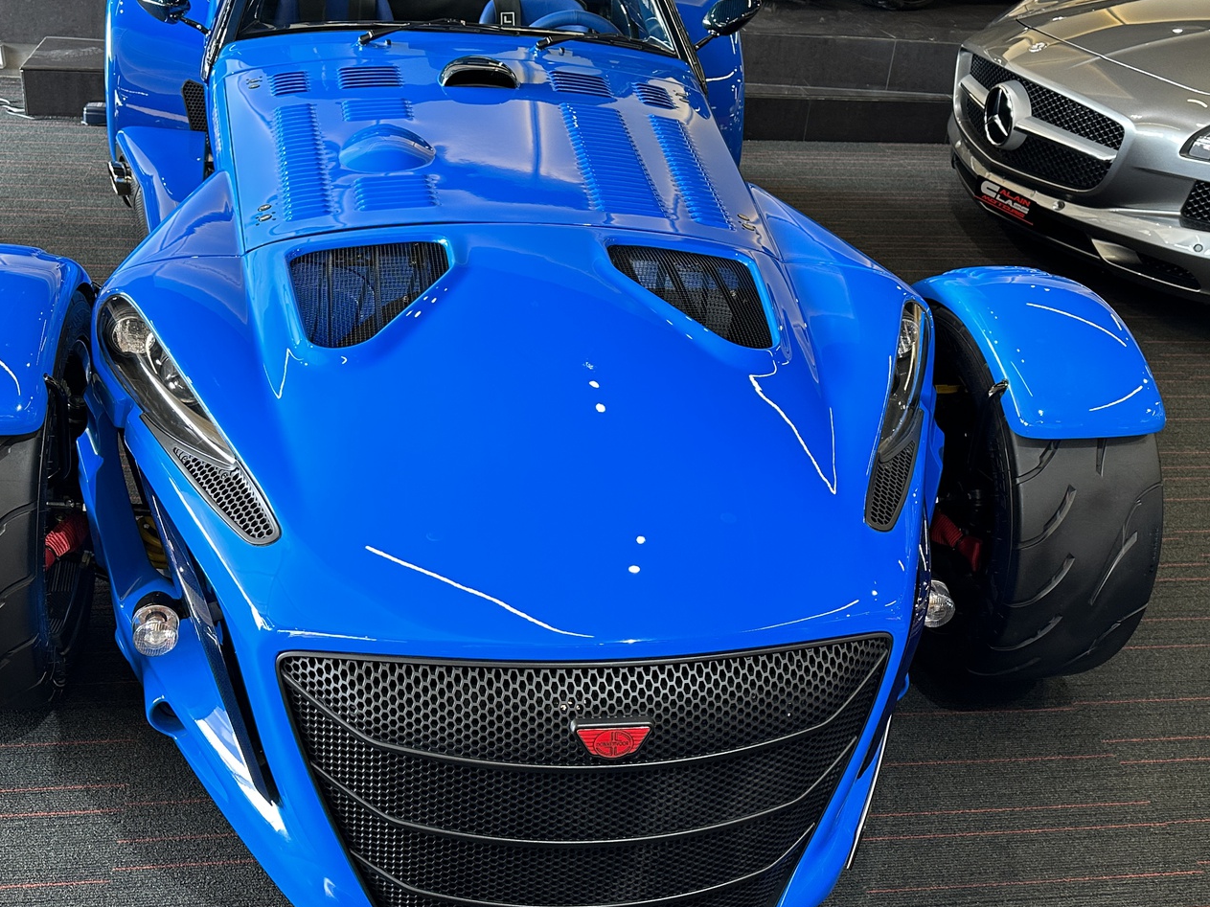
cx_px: 542
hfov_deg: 48.9
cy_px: 404
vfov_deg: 37.7
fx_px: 1328
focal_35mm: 38
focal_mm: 6.86
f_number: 1.78
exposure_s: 1/100
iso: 160
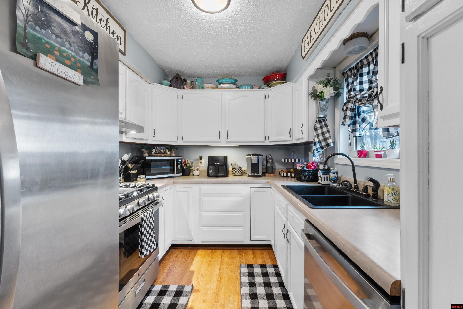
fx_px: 193
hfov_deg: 100.4
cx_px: 232
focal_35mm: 15
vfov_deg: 77.3
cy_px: 154
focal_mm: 10
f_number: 9
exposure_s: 1.3
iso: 320
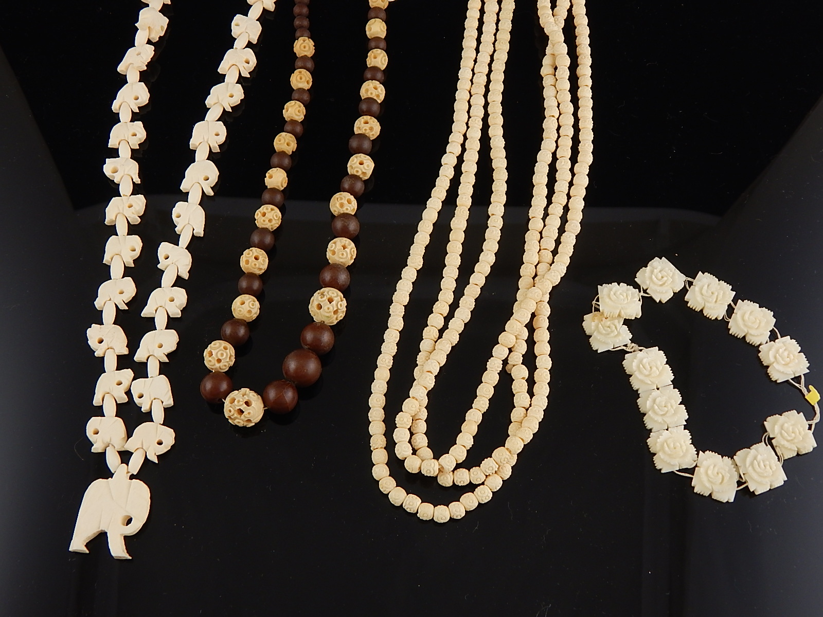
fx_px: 1022
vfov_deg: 33.6
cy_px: 308
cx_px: 412
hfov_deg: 43.9
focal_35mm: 43
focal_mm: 7.7
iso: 125
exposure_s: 1/30
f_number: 3.6
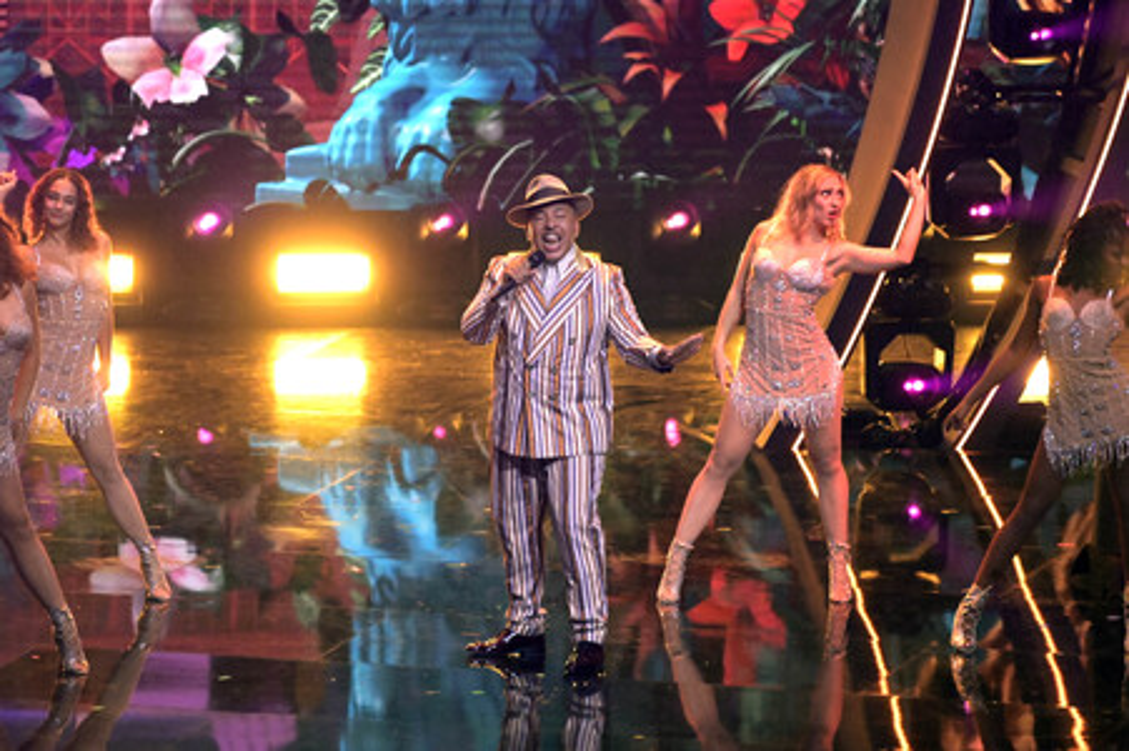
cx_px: 564
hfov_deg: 4.1
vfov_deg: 2.7
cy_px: 376
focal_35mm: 500
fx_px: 15669
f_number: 5.6
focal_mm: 500
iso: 16000
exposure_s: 1/400
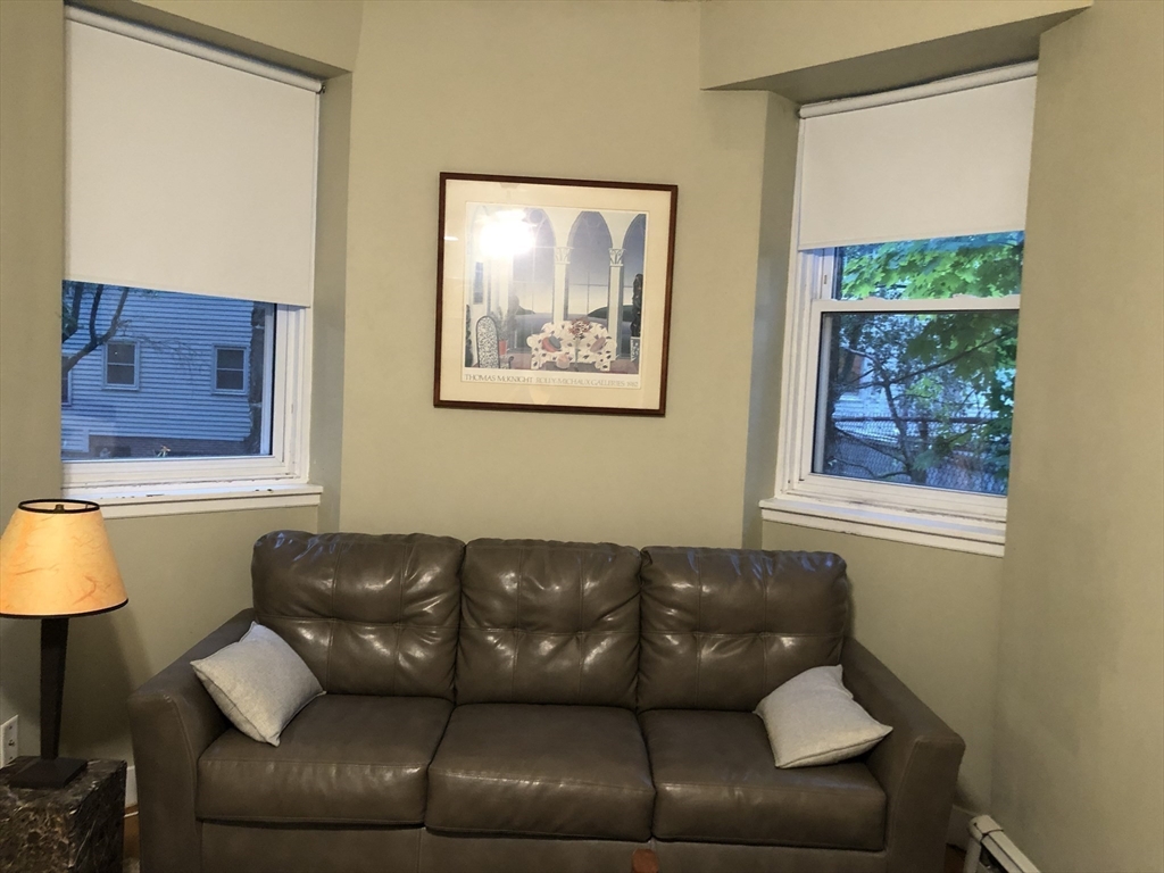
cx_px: 582
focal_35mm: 28
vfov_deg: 49.7
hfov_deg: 63.4
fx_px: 942
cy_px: 436
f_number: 1.8
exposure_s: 1/12
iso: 100
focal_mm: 3.99
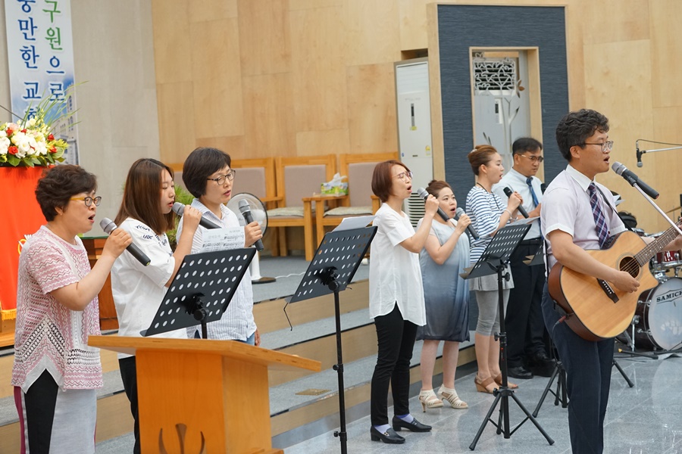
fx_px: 1326
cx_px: 341
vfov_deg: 19.5
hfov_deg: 28.8
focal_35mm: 70
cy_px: 227
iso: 2000
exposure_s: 1/80
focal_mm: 70
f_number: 5.6
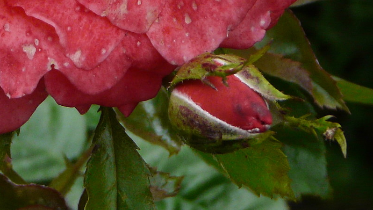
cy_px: -152
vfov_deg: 3.9
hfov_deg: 7.0
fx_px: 3046
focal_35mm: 308
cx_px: 65
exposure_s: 1/200
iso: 160
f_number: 4
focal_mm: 15.4
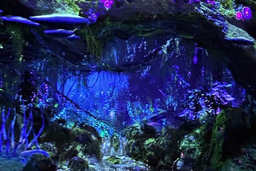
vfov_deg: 20.3
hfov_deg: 30.1
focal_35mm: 67
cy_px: 95
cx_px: 129
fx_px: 477
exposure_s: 1/15
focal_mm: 6.86
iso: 4000
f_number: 1.78
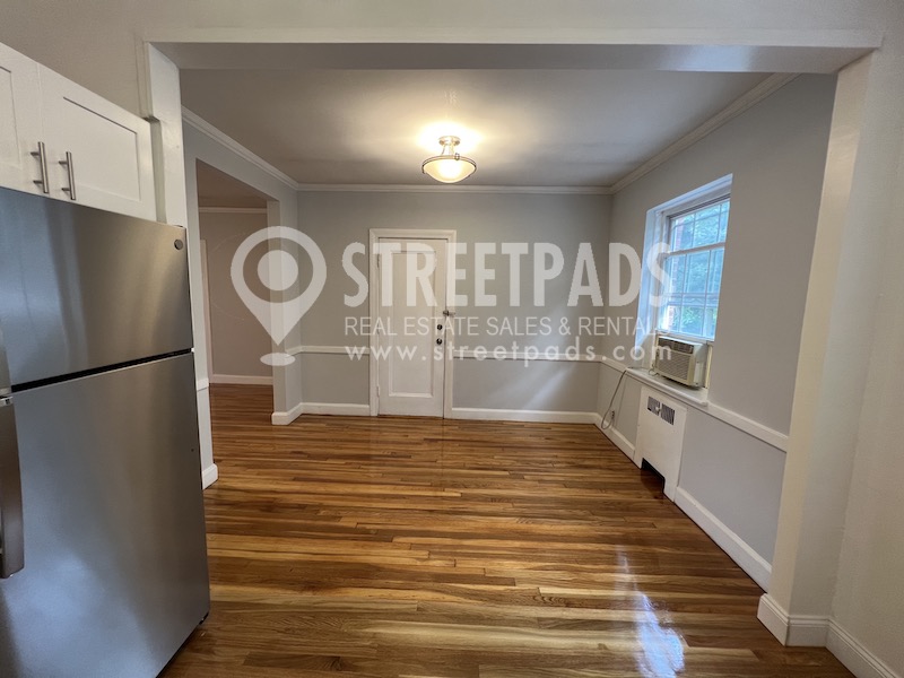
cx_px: 452
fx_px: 339
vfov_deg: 89.9
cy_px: 339
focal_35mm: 13
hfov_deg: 106.2
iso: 160
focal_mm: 1.57
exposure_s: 1/60
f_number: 1.8
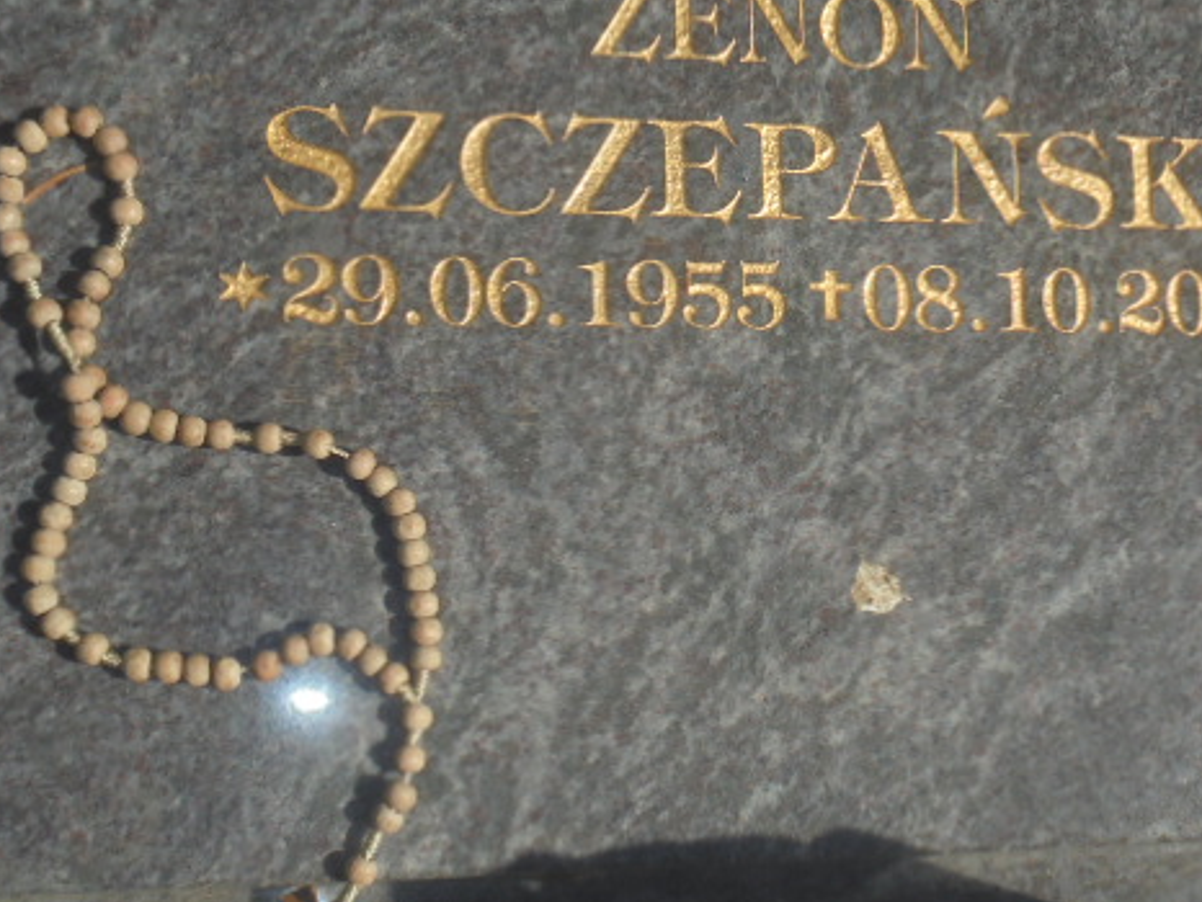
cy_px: 466
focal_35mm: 59
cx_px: 748
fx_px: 2050
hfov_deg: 32.5
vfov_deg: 24.8
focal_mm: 7.8
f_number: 4.5
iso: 100
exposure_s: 1/1000
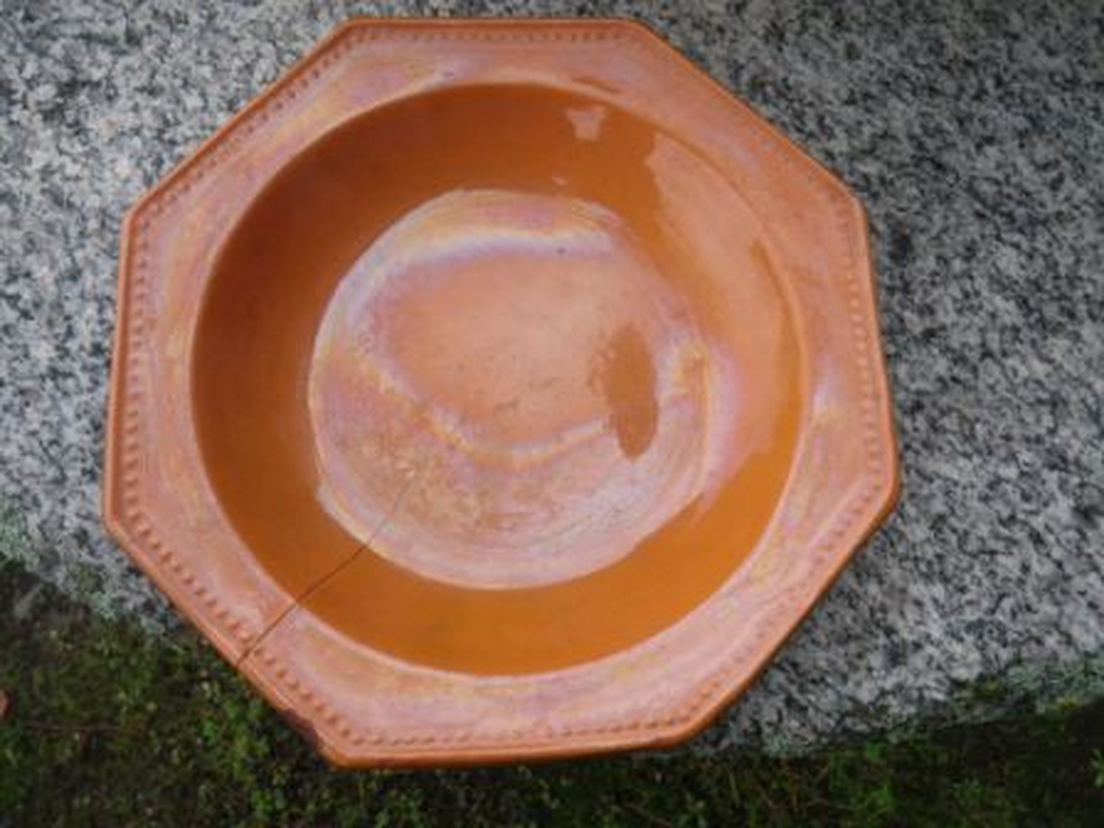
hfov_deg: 63.4
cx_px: 552
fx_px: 893
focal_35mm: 28
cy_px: 414
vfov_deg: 49.7
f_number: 3.5
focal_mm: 5
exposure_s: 1/50
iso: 250
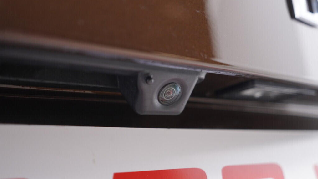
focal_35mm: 38
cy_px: 91
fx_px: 320
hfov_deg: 52.8
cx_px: 159
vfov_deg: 31.2
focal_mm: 24
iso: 320
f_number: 2.8
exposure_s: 1/40
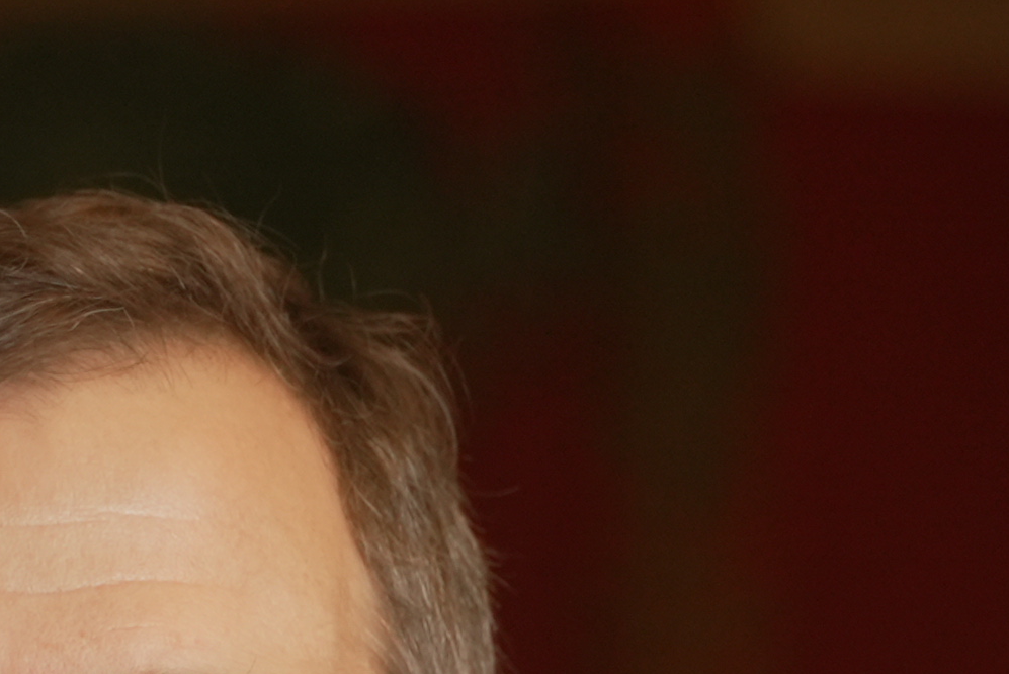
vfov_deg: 3.7
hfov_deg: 5.5
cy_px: 1301
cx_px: -139
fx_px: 10376
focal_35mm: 370
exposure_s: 1/60
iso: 500
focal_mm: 87
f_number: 4
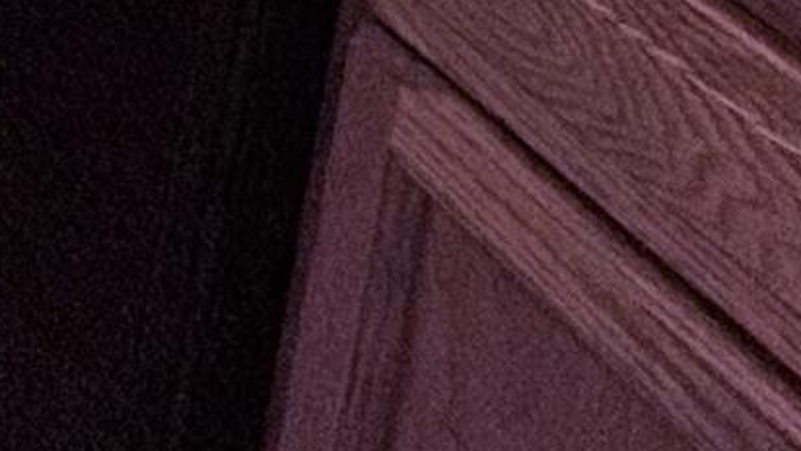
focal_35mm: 111
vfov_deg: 8.6
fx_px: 2358
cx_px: -1433
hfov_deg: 12.2
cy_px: -1023
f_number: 2.2
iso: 200
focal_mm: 2.22
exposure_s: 1/120
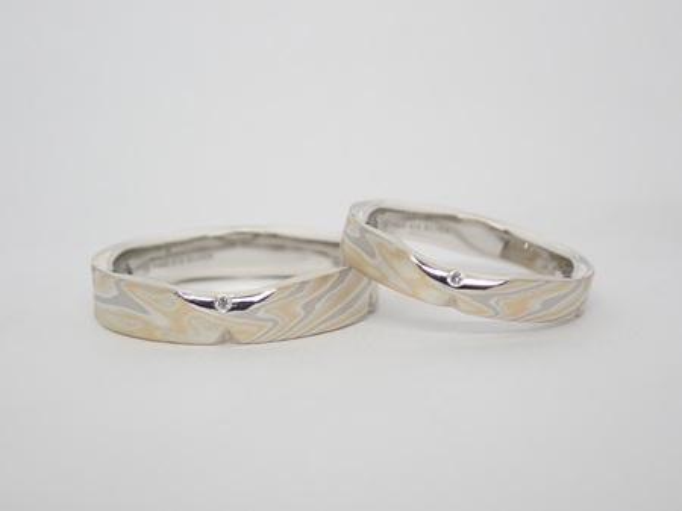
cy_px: 256
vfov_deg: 19.1
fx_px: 1516
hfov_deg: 25.3
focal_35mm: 77
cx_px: 341
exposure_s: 1/125
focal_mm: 13.65
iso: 200
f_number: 4.1
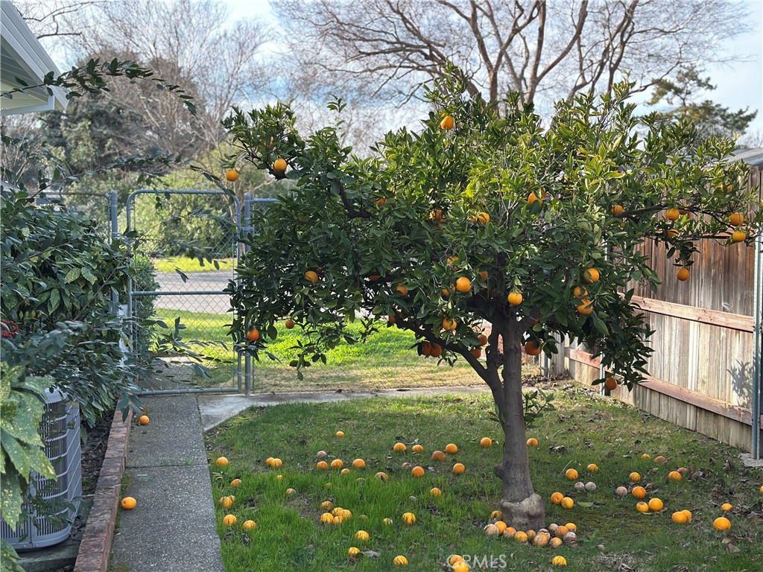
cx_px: 382
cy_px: 286
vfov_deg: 30.3
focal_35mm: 48
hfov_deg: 39.7
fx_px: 1058
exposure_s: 1/1000
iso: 80
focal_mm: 6.86
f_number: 1.78
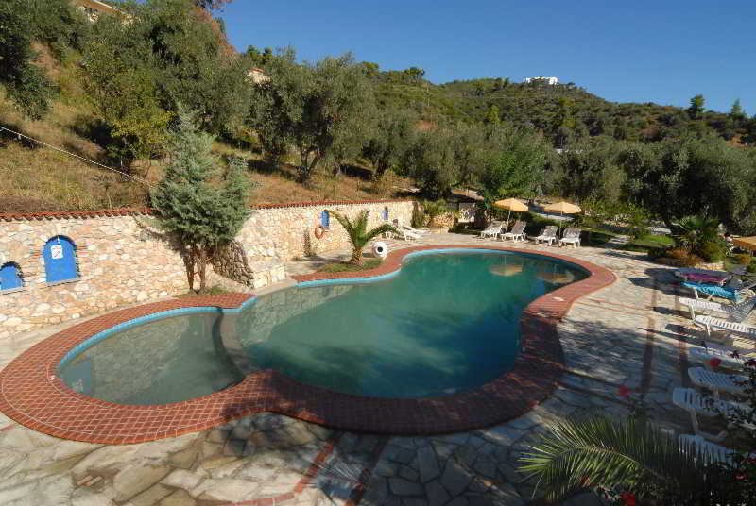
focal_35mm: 18
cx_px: 378
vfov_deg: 67.6
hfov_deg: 89.9
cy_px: 253
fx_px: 379
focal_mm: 12
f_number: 18
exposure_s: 1/60
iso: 160
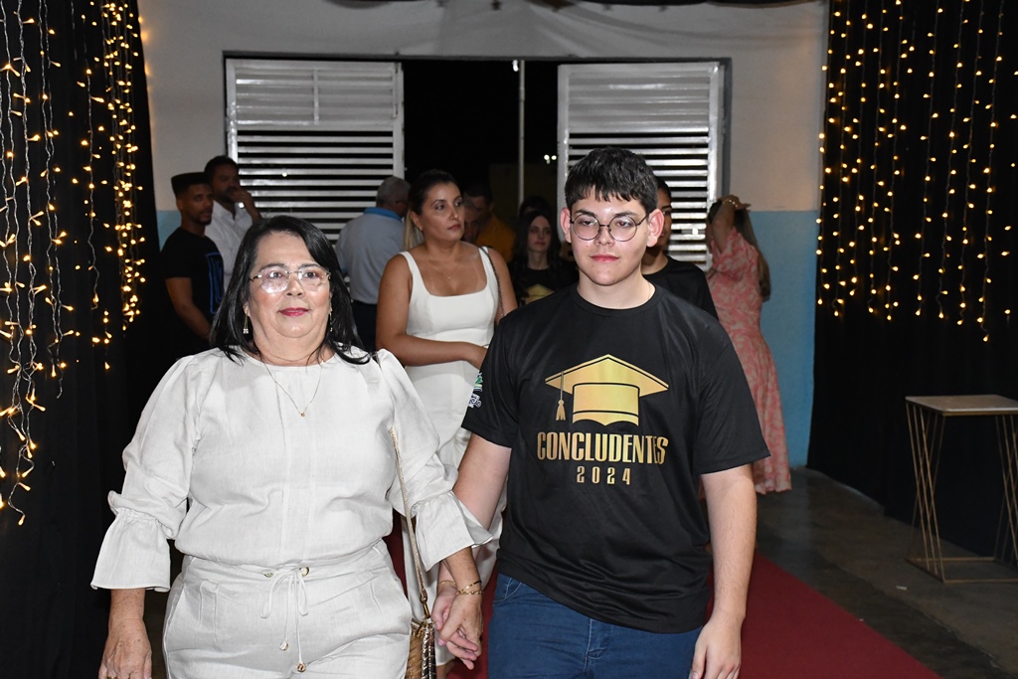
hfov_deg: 33.4
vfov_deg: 22.6
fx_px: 1697
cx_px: 509
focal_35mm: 60
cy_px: 340
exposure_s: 1/160
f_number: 6.3
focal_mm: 40
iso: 5000
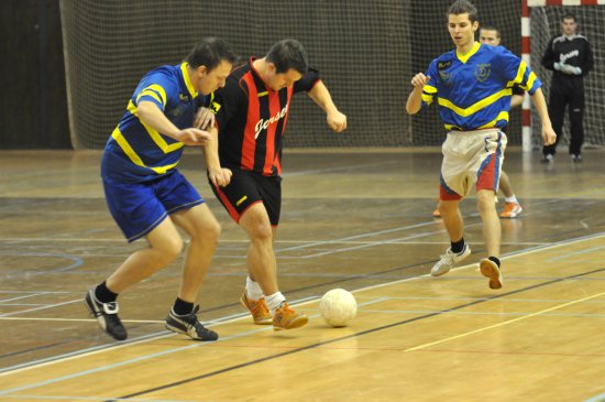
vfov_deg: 8.1
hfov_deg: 12.2
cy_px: 201
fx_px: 2819
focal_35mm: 168
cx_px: 302
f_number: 2.8
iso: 1600
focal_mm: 112
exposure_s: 1/200
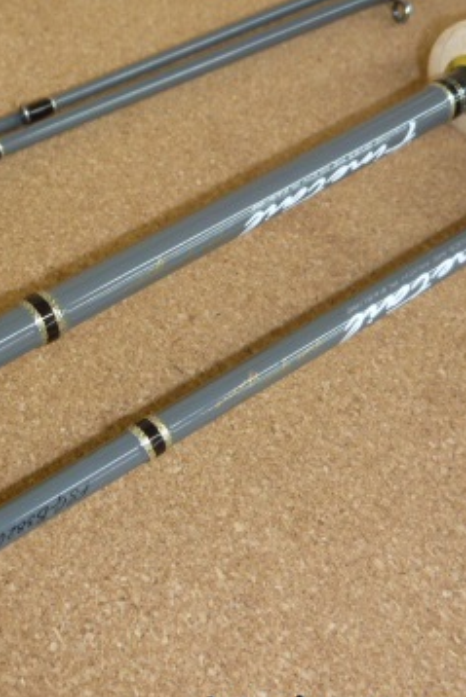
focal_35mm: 52
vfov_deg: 38.2
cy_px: 341
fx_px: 1009
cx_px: 144
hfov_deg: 25.8
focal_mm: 4.9
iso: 160
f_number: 3.3
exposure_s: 1/30
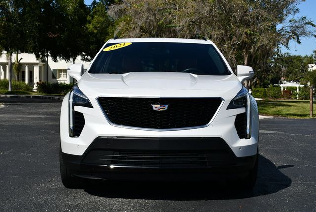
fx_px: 562
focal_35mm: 64
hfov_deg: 31.4
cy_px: 106
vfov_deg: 21.3
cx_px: 158
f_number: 10
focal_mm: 32
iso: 100
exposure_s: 1/400
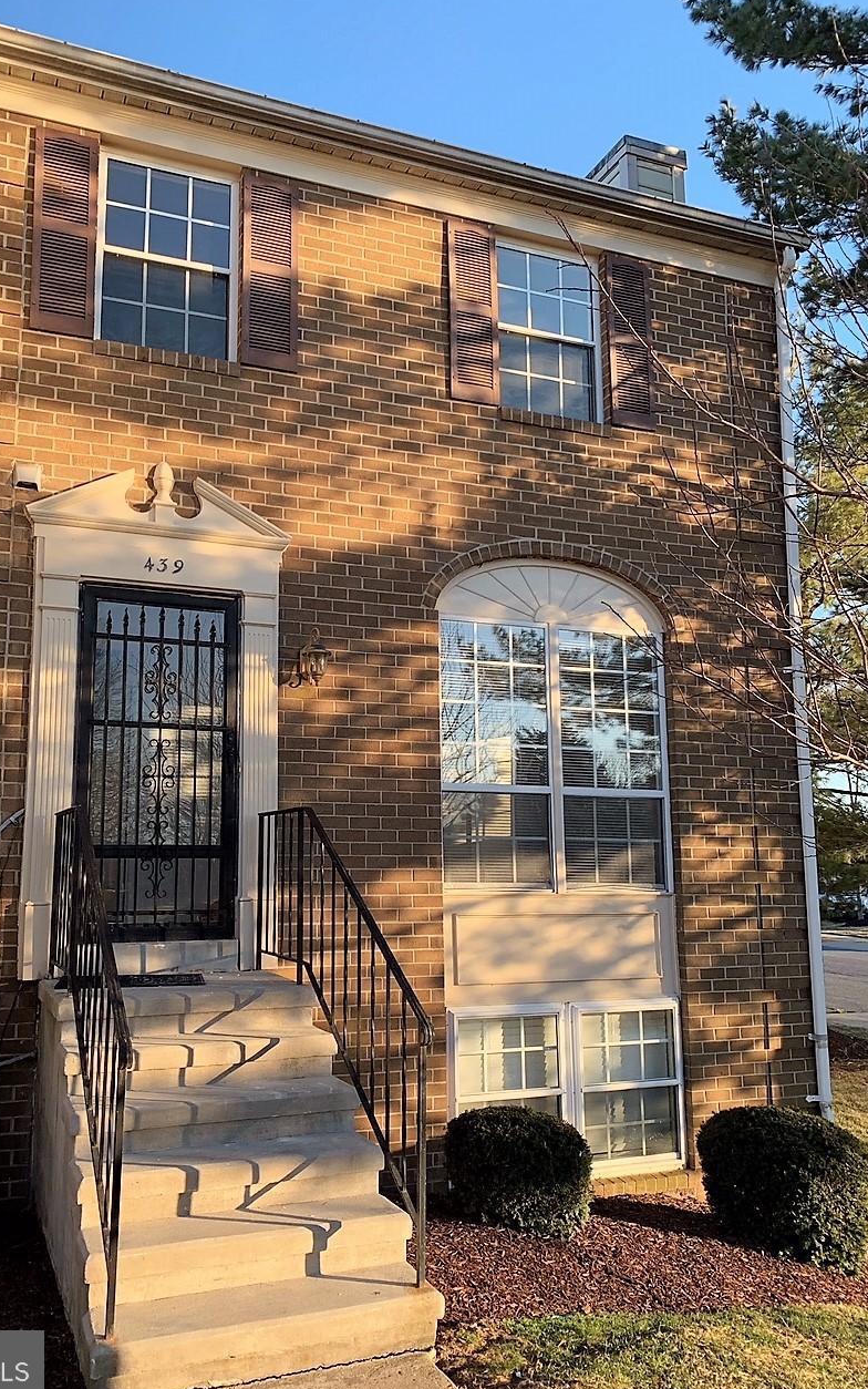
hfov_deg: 44.3
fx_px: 1060
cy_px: 700
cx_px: 344
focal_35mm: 28
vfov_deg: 66.5
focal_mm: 4.25
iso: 25
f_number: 1.8
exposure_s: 1/347
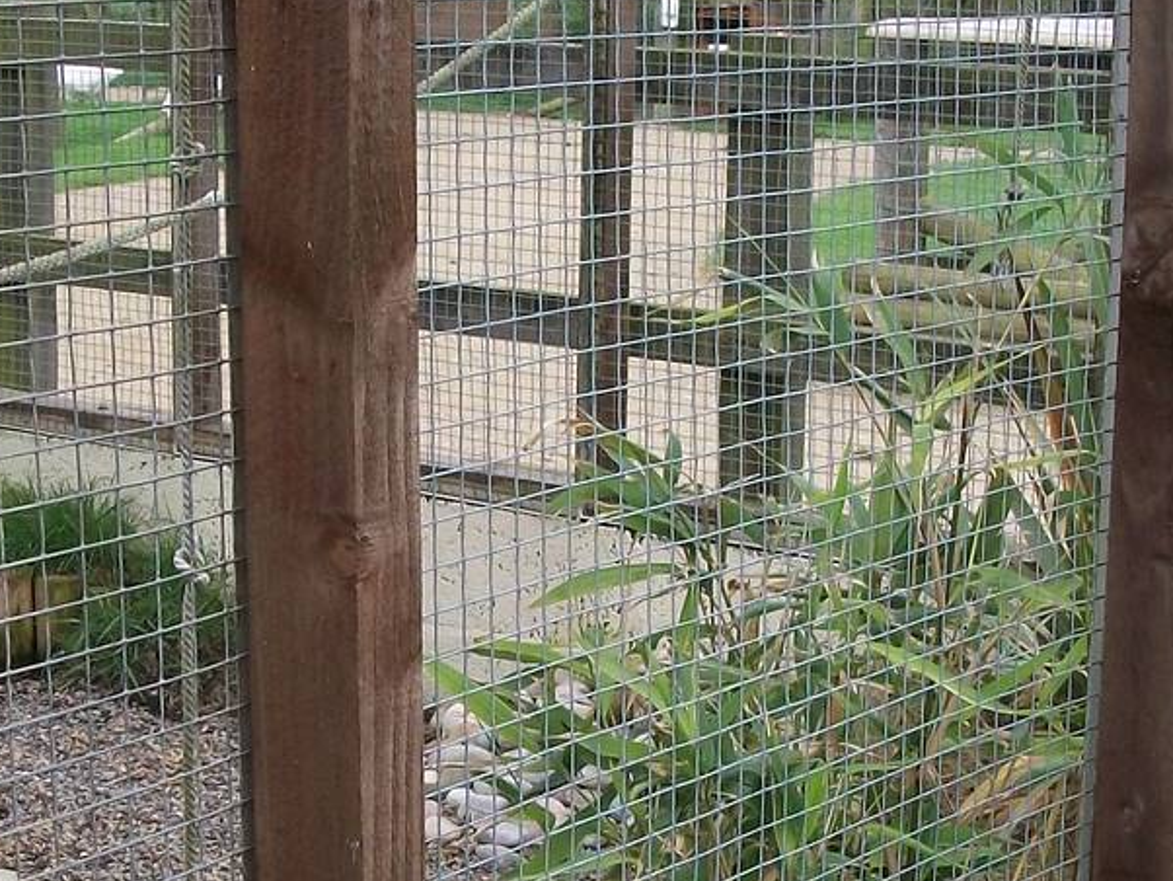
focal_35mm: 85
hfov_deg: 22.9
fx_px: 2881
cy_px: 522
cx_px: 376
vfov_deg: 17.4
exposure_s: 1/200
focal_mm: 5.7
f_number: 2.9
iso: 80
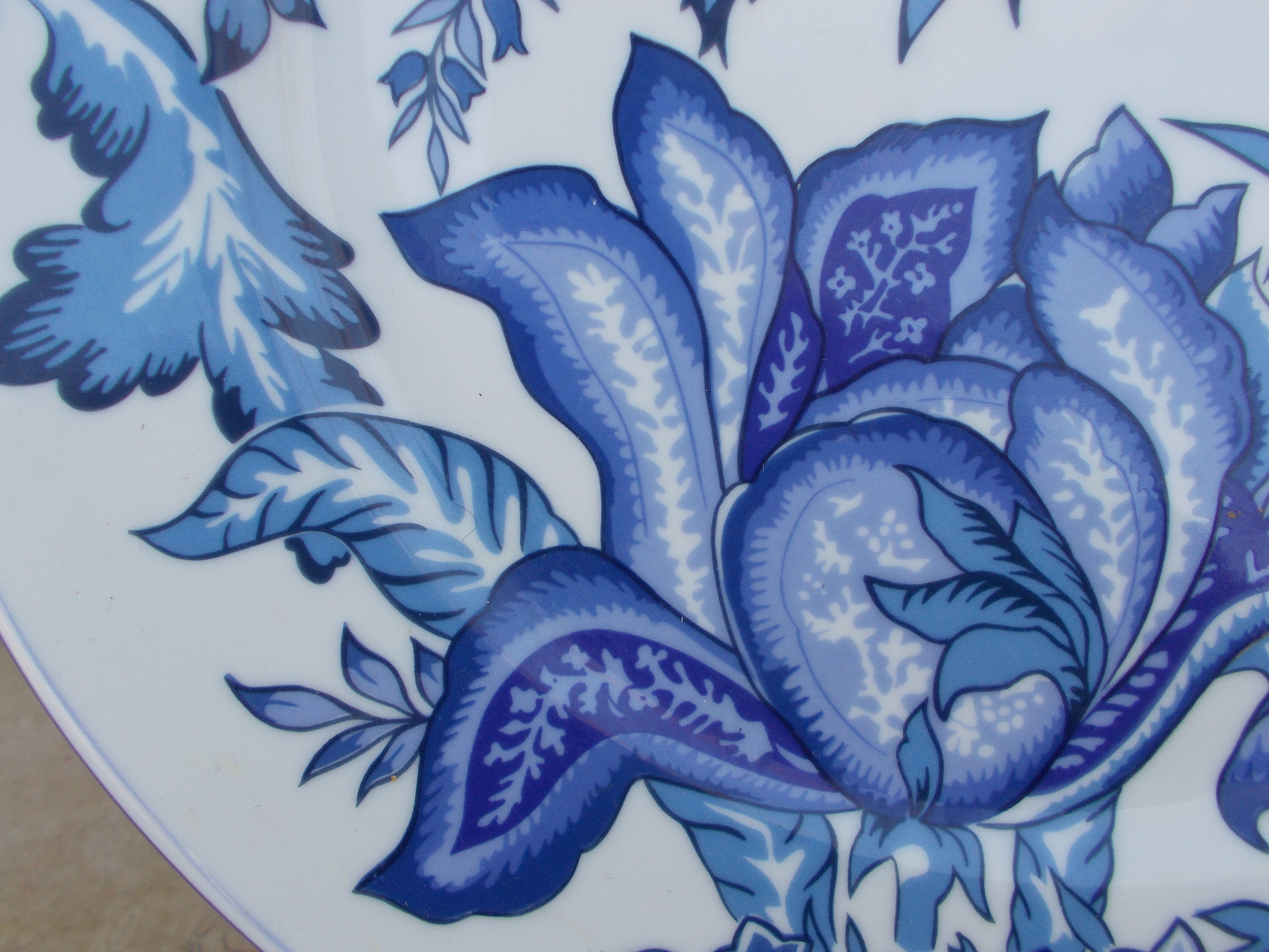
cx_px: 634
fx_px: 1100
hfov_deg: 60.0
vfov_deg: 46.8
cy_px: 476
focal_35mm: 30
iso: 80
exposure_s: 1/80
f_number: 3.4
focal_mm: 5.3
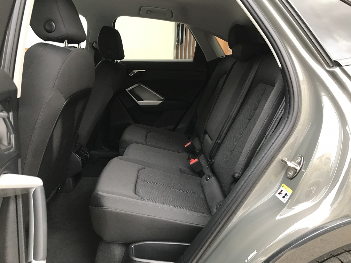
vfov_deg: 49.7
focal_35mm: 28
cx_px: 176
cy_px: 132
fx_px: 284
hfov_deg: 63.4
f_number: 1.8
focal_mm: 3.99
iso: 25
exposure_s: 1/33
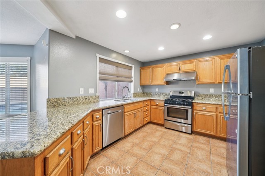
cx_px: 132
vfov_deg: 85.4
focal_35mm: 13
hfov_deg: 108.4
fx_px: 96
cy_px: 88
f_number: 8
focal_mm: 13
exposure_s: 1/8
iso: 400
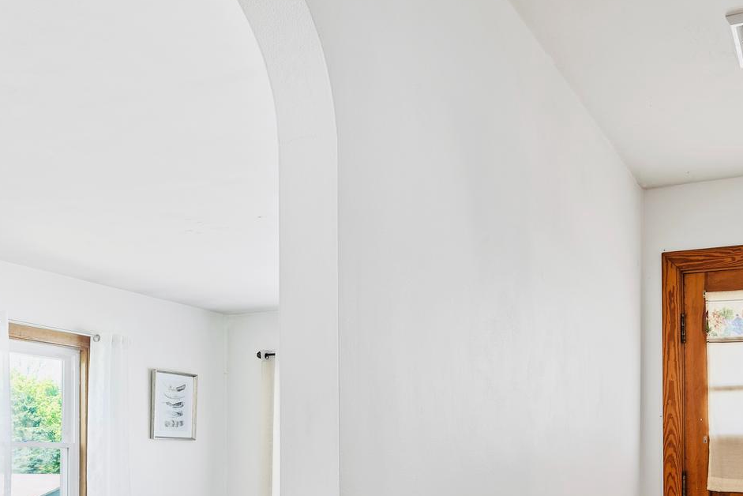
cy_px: 490
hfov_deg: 50.7
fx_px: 764
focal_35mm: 37
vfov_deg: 33.1
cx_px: 507
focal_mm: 17
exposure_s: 1/3
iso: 400
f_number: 6.3
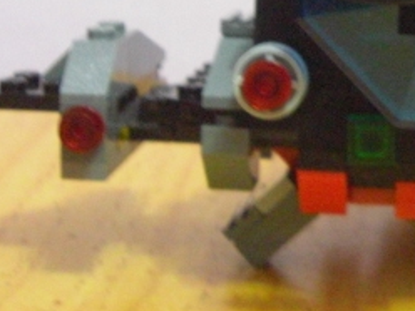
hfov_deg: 19.4
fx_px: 1175
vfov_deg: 14.9
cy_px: 23
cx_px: 433
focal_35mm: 98
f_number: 2.7
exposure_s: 1/13
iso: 800
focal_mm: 6.2
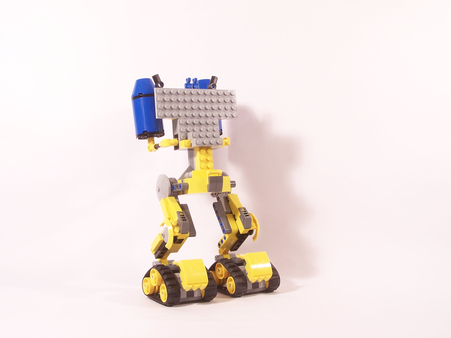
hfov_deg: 37.5
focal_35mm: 51
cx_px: 226
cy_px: 169
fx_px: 664
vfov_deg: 28.6
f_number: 4
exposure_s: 1/10
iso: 100
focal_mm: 8.5
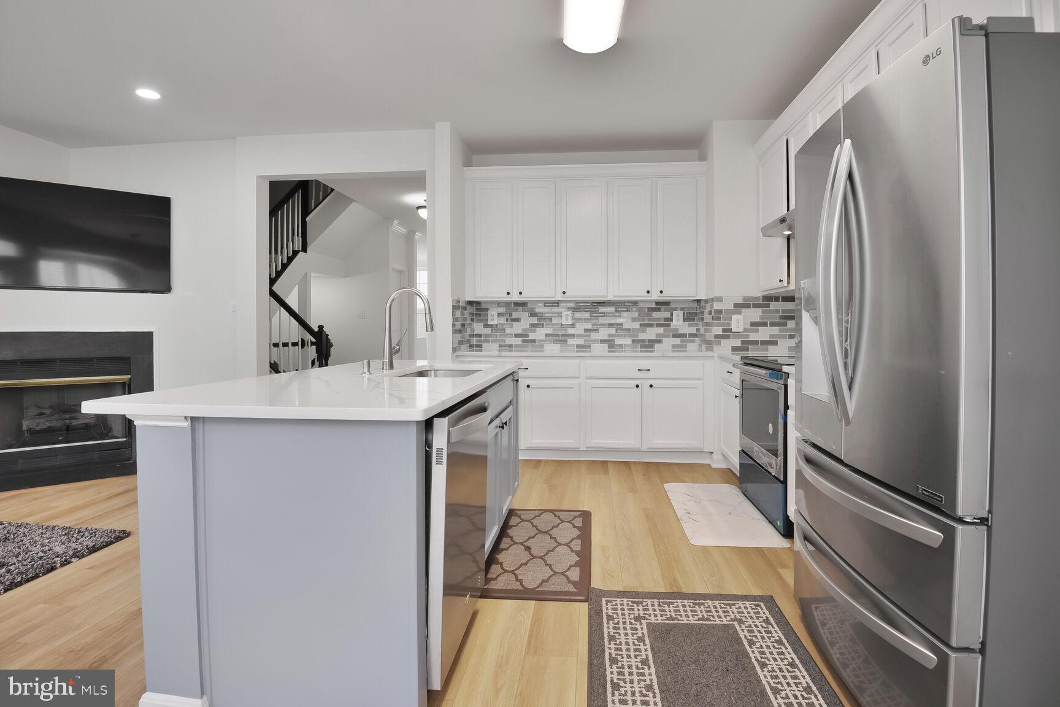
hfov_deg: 96.7
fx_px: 471
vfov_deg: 73.7
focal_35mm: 16
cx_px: 530
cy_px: 354
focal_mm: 16
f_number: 7.1
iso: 200
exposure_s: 1/15
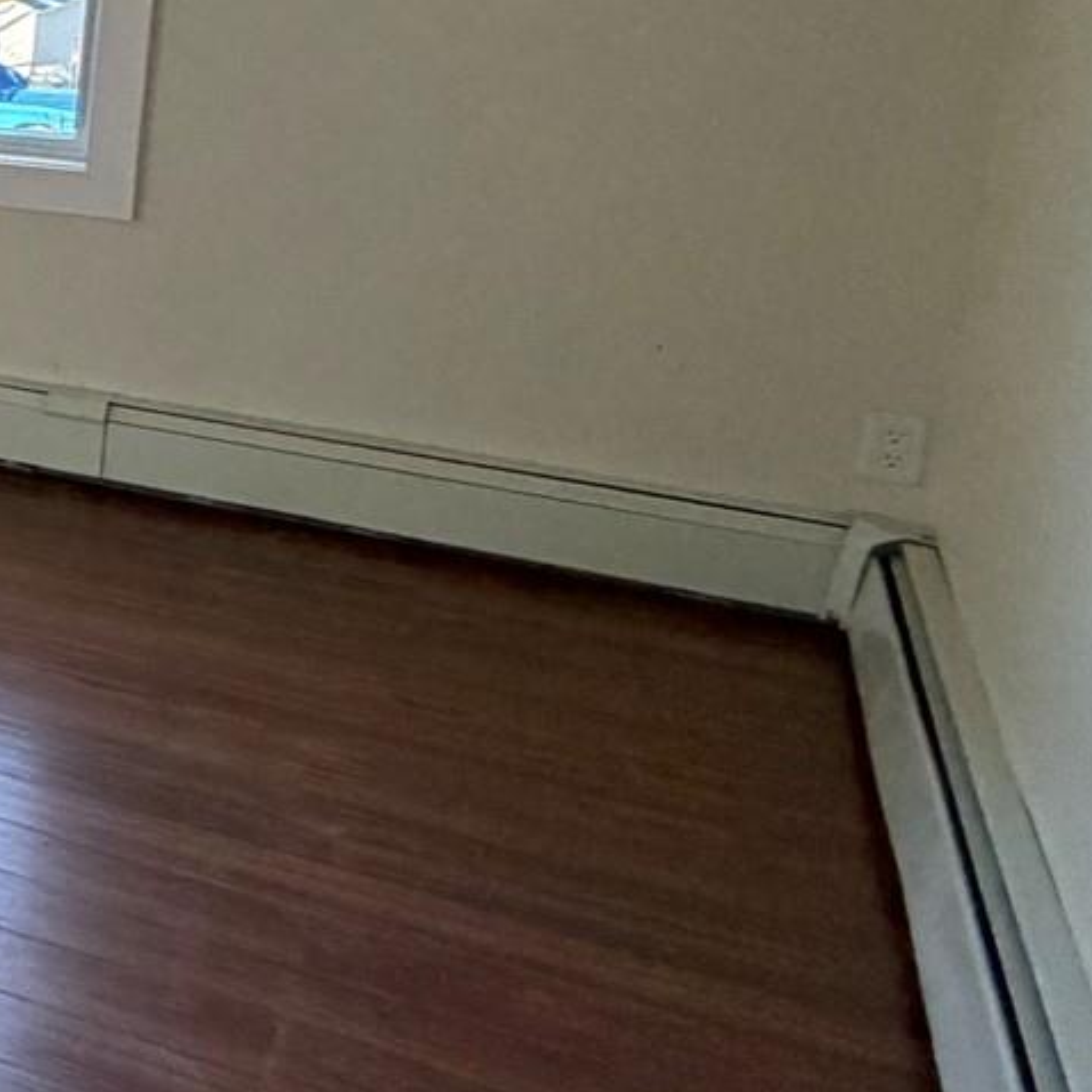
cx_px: -902
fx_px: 1892
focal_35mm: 53
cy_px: 162
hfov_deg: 21.0
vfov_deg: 31.1
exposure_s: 1/102
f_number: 2.2
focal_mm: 2.22
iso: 320
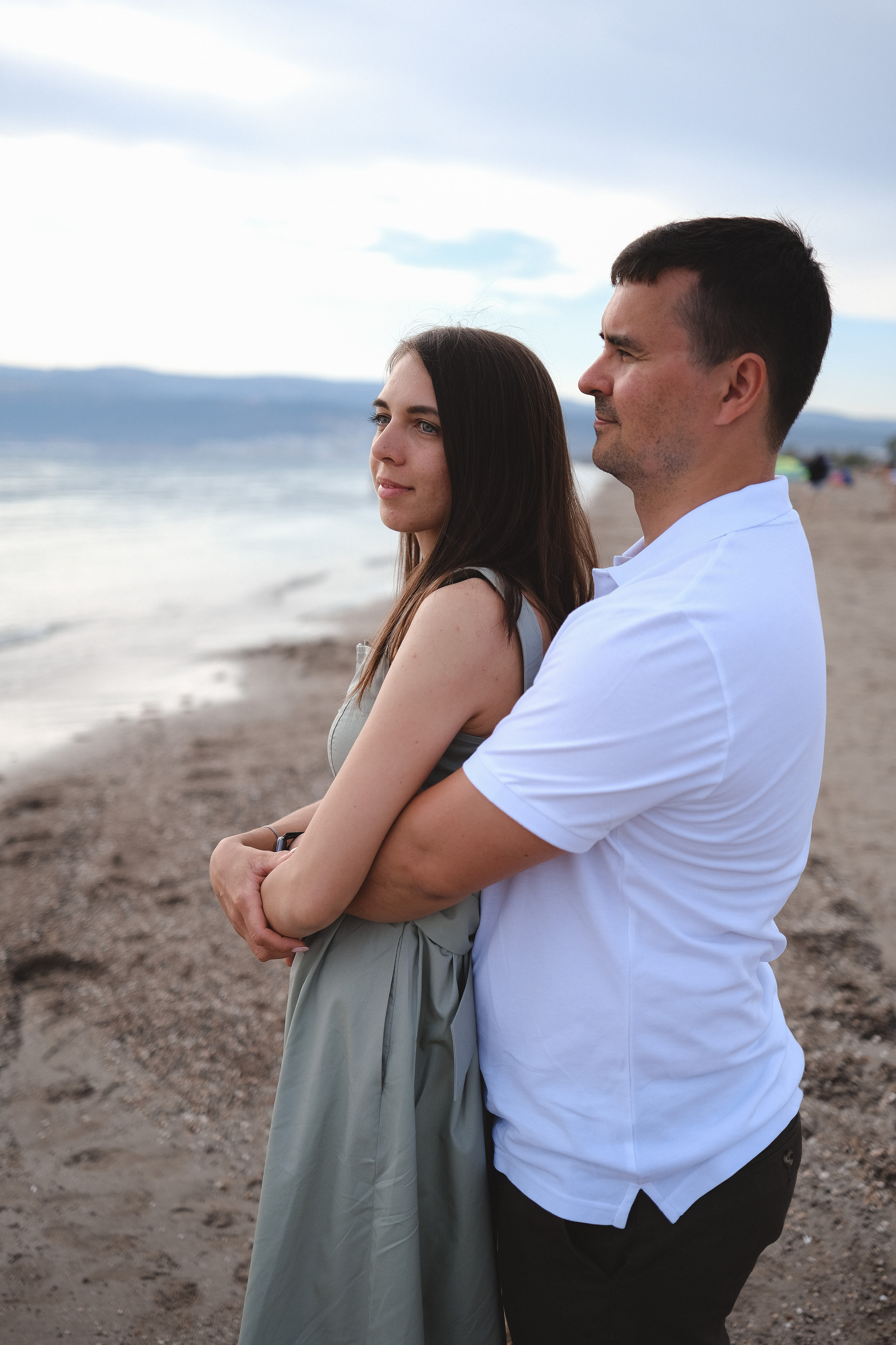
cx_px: 448
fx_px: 1307
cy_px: 672
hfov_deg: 37.9
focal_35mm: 35
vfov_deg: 54.4
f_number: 1.4
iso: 160
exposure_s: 1/3200
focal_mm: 23
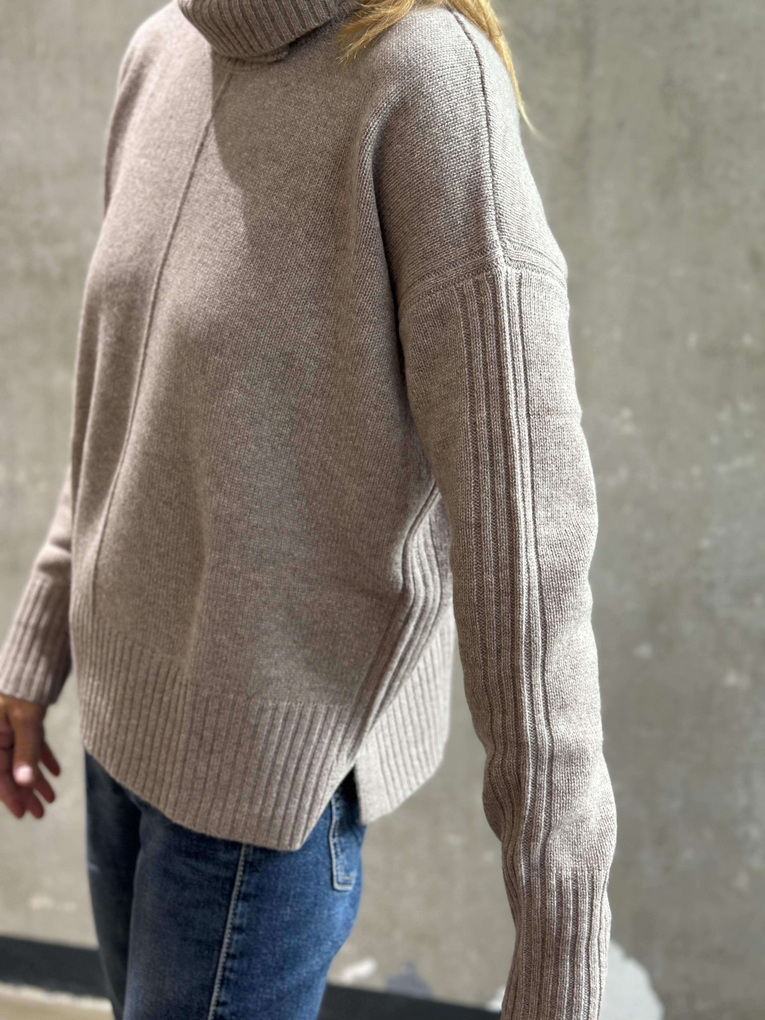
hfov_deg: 30.3
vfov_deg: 39.7
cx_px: 382
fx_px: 1414
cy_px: 510
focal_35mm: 48
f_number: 1.78
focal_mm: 6.86
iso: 160
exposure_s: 1/100
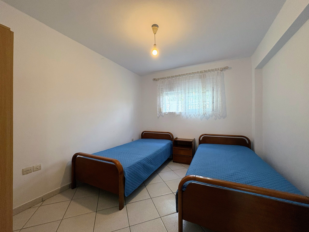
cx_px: 154
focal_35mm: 14
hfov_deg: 102.1
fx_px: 125
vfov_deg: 85.7
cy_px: 116
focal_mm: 2.22
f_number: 2.2
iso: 250
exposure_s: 1/79
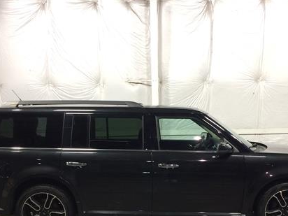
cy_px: 166
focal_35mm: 45
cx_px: 153
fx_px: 374
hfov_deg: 42.1
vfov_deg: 31.5
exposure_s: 1/30
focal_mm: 4.15
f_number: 2.2
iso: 100
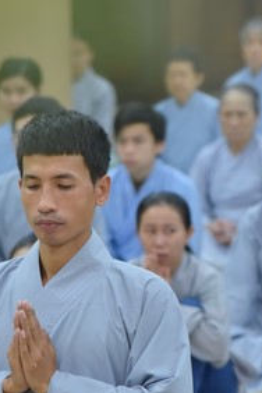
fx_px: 3024
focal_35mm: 277
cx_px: 95
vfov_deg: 7.4
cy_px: 230
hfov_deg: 5.0
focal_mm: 120
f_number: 4
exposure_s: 1/80
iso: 1250
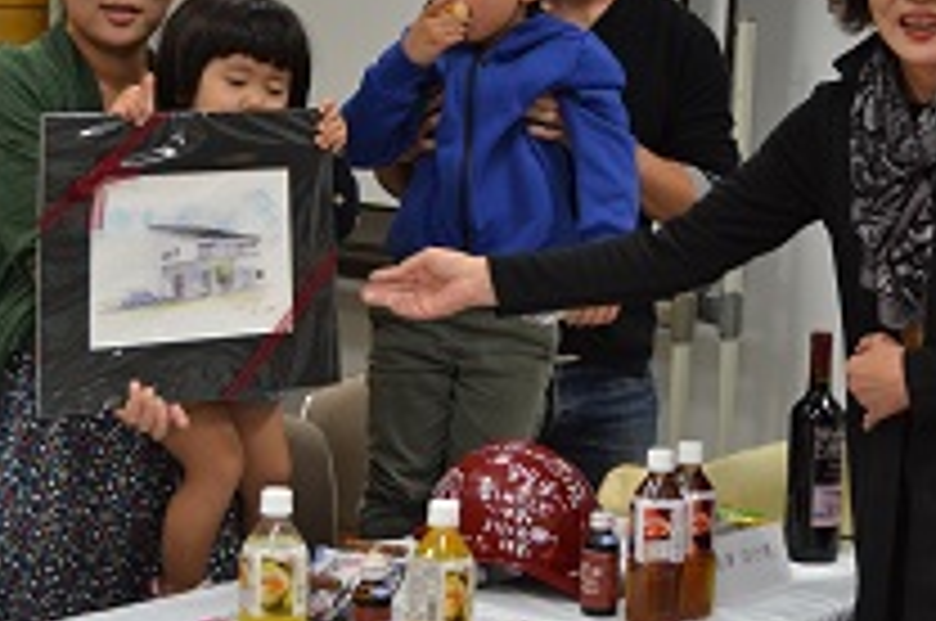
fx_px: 2544
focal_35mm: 98
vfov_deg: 13.9
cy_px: 171
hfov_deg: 20.8
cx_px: 644
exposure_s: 1/60
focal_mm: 34
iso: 400
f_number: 5.6
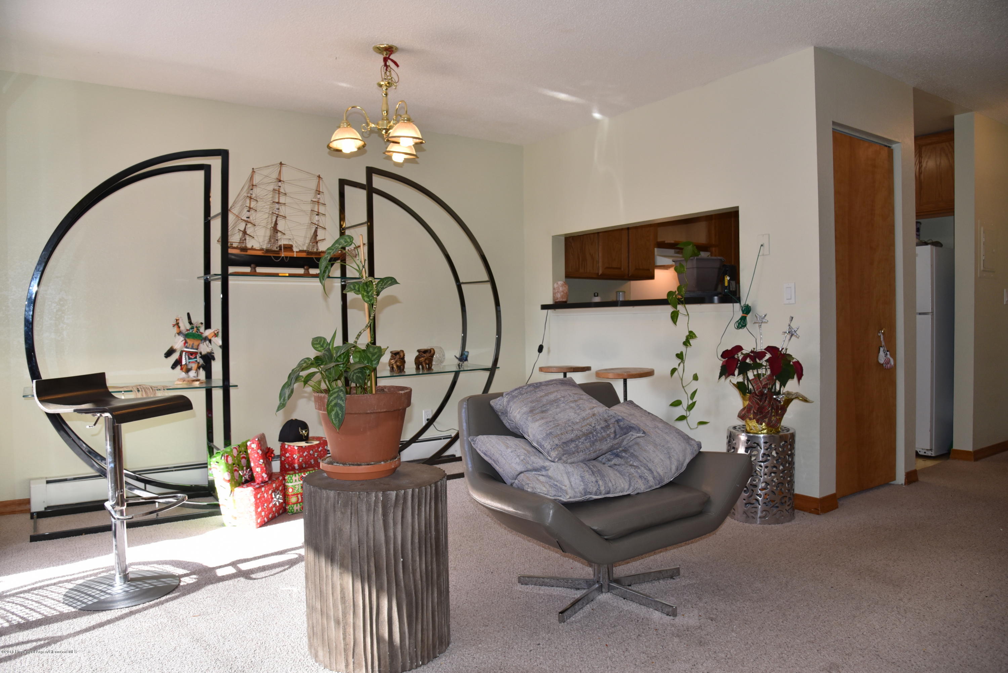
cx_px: 504
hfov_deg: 73.7
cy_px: 336
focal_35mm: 24
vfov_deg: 53.2
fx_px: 672
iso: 500
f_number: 5.6
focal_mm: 24
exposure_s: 1/200
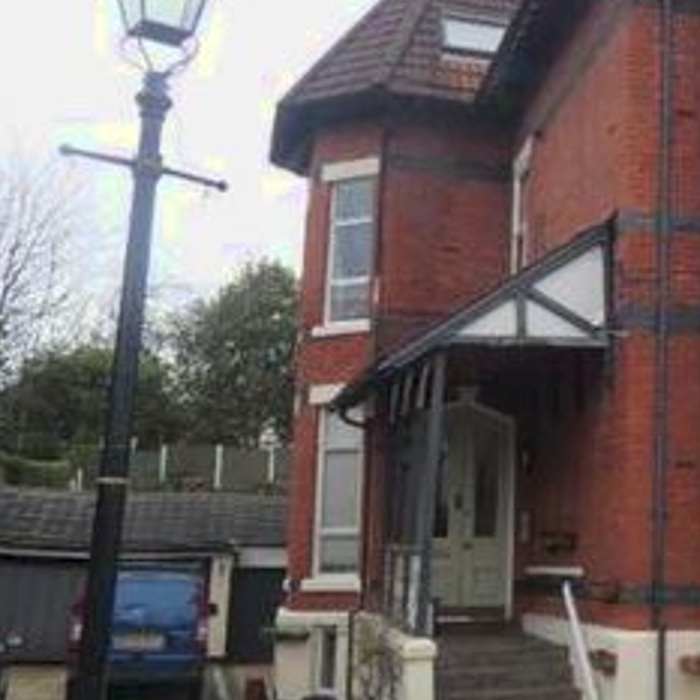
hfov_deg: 30.2
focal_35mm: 53
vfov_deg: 32.2
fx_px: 1213
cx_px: 685
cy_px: 359
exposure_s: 1/160
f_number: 2.8
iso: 80
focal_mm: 3.6
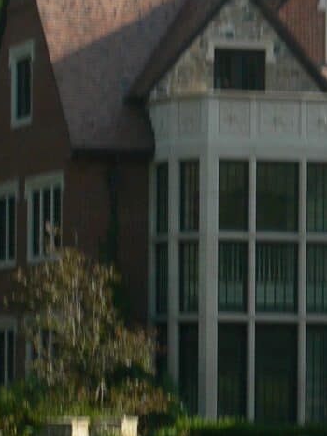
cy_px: 318
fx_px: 3402
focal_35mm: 270
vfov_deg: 7.3
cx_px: 337
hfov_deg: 5.5
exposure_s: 1/100
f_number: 4
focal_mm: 13.3
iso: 80
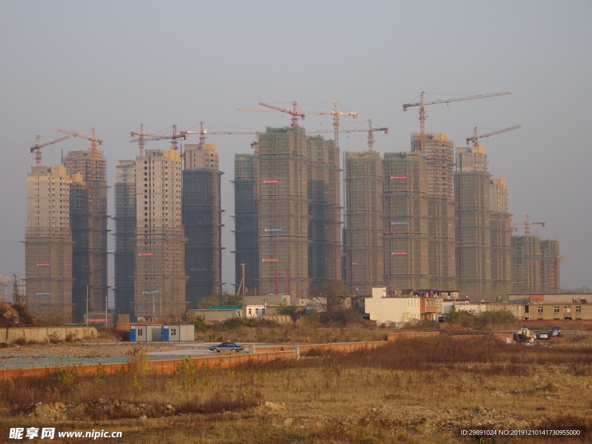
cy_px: 222
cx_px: 296
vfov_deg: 12.9
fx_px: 1967
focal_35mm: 115
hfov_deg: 17.1
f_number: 5.6
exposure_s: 1/160
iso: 80
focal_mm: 19.68
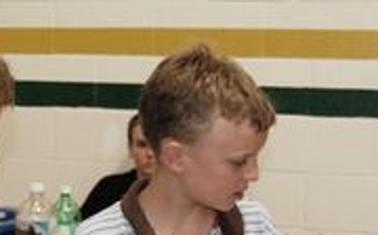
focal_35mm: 102
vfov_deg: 12.6
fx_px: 1049
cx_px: 57
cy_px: 258
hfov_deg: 20.1
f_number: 5
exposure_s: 1/200
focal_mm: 30
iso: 1600
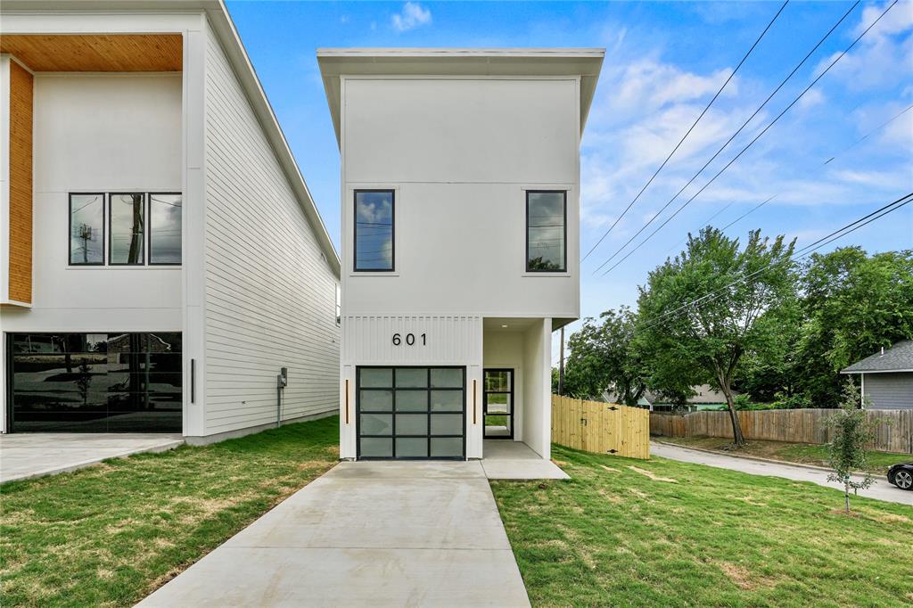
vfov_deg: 72.0
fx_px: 418
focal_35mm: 16
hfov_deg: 95.0
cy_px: 304
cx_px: 456
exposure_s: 1/500
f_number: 5.6
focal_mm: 11
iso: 125
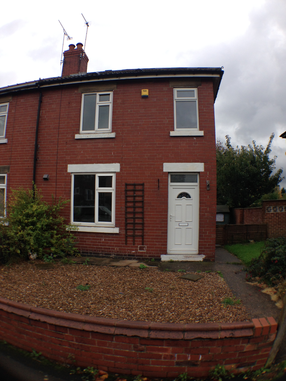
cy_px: 190
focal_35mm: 33
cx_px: 143
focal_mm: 4.12
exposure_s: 1/596
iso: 50
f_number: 2.4
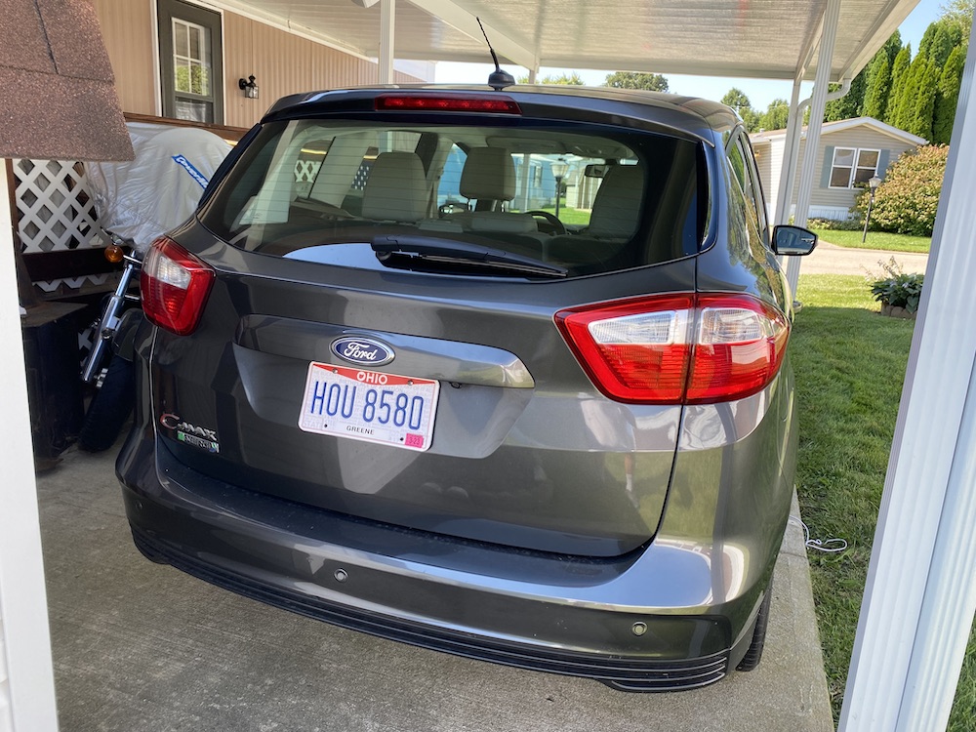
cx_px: 488
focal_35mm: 26
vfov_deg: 53.1
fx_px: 733
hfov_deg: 67.3
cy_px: 366
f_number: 1.8
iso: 32
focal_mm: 4.25
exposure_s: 1/265
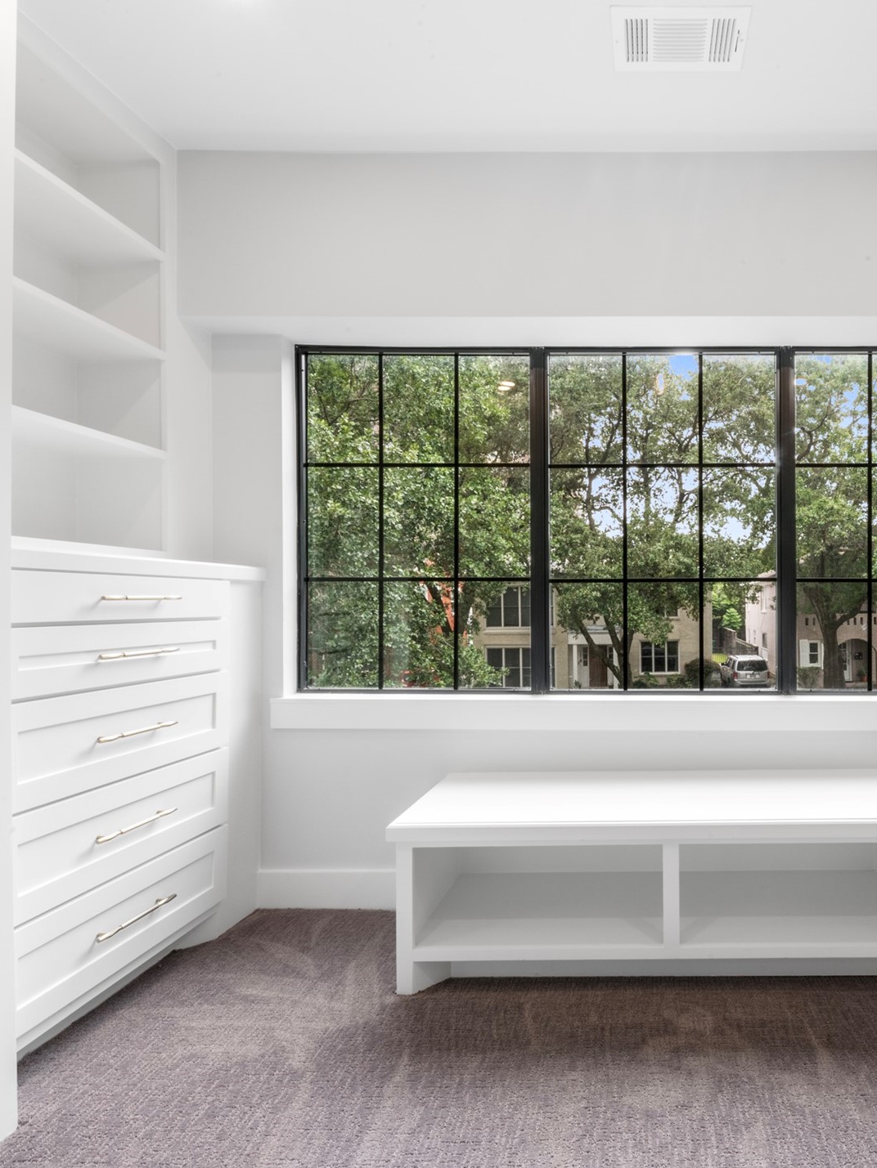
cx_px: 657
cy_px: 586
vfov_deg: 84.7
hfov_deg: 64.6
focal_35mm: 19
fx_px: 642
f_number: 9
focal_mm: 13
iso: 250
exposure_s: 1
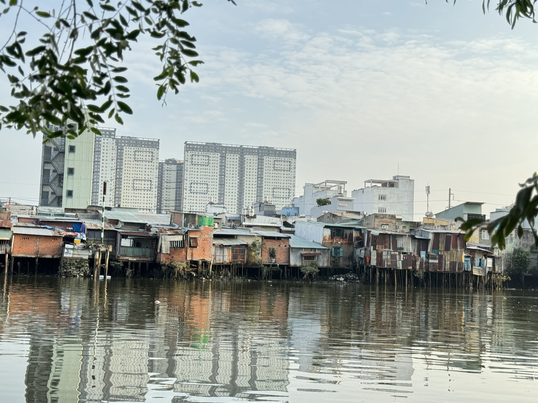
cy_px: 204
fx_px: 762
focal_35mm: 49
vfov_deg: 29.7
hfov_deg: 38.9
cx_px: 268
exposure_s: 1/1043
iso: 64
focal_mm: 6.86
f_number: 1.78
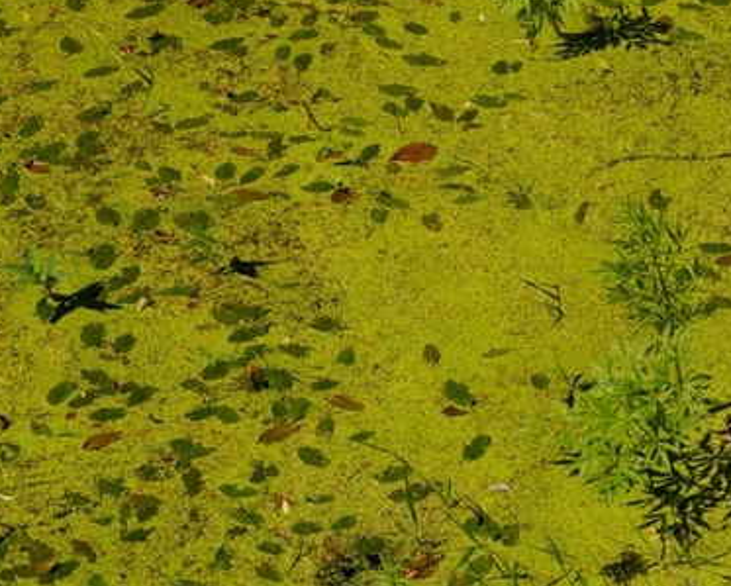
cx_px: 640
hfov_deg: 13.2
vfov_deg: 10.7
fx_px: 3137
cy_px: 305
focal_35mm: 145
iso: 200
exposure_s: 1/350
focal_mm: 55
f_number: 9.5
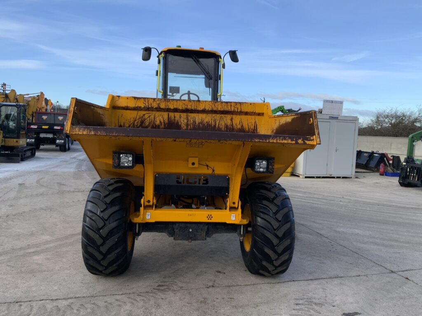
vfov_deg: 48.2
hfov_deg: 61.7
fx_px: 354
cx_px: 211
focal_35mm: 29
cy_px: 158
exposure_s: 1/792
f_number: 1.8
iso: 16
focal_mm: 3
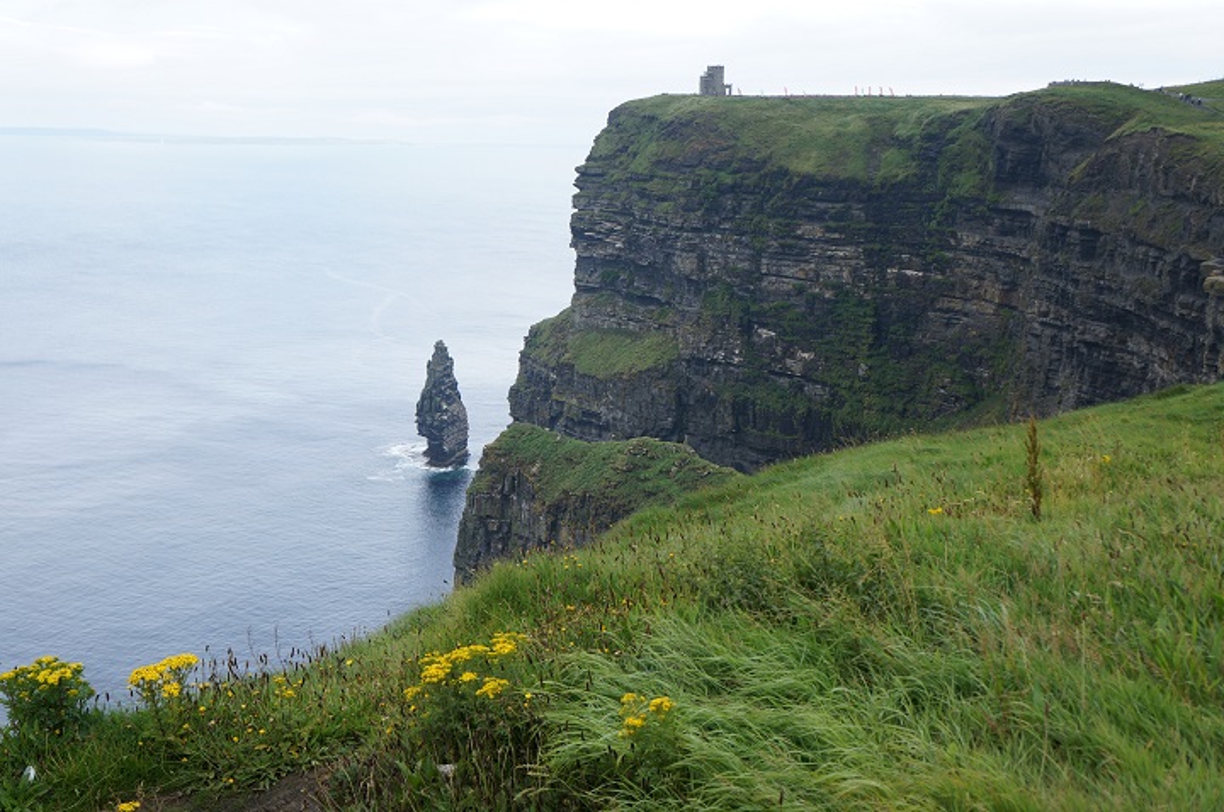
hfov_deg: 51.3
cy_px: 406
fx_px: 1273
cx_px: 612
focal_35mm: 38
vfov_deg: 35.4
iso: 200
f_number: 5
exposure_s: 1/400
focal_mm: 25
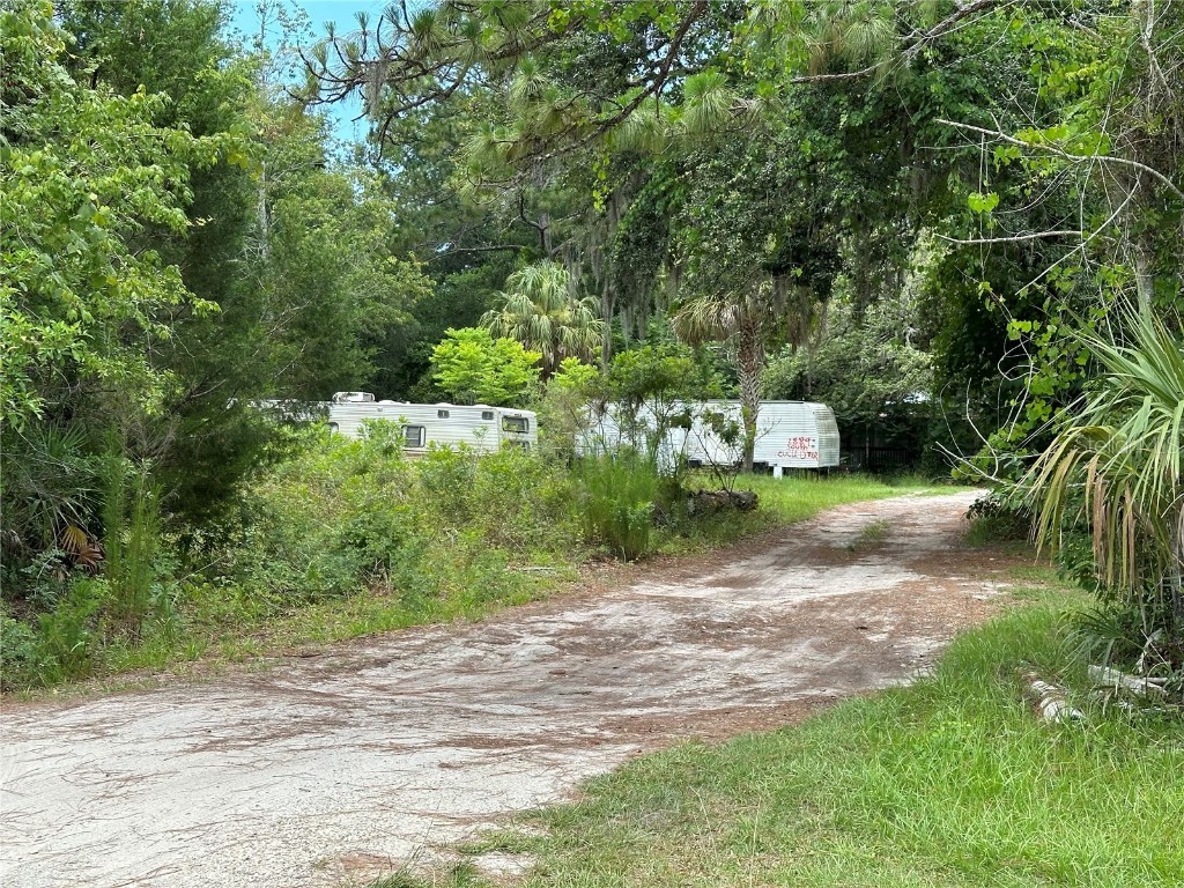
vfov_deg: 30.3
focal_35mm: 48
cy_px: 444
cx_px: 592
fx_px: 1642
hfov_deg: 39.7
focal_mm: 6.86
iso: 64
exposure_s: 1/872
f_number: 1.78
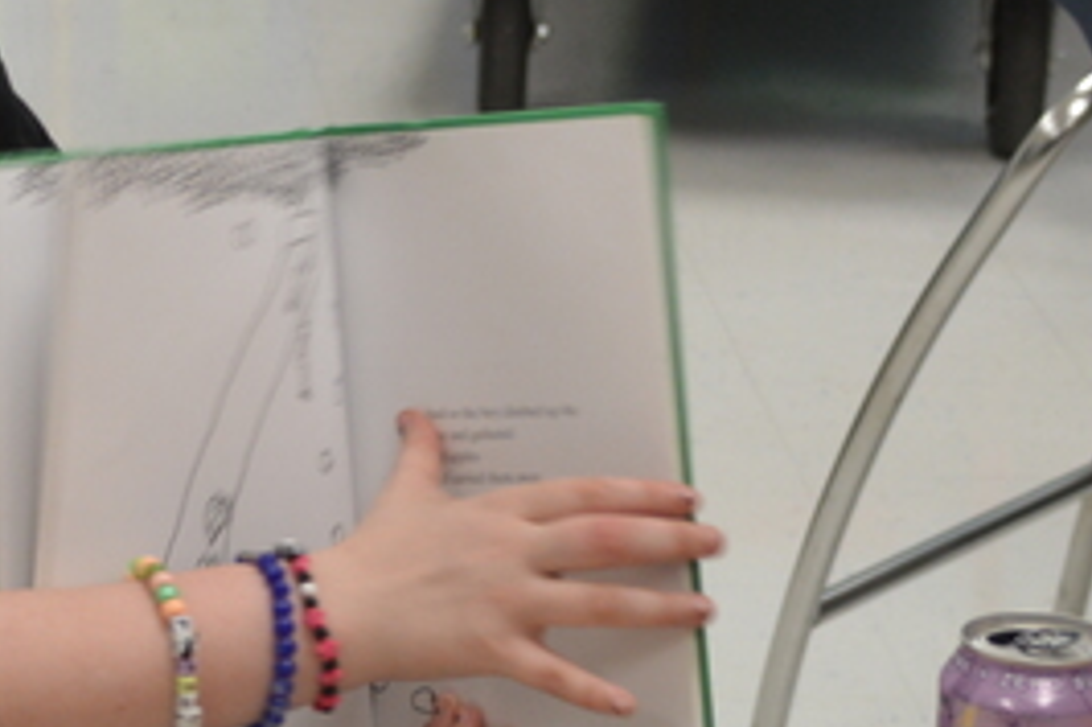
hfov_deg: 10.5
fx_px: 5941
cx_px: 275
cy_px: 791
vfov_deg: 7.0
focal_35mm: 196
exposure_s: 1/50
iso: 400
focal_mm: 34
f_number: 5
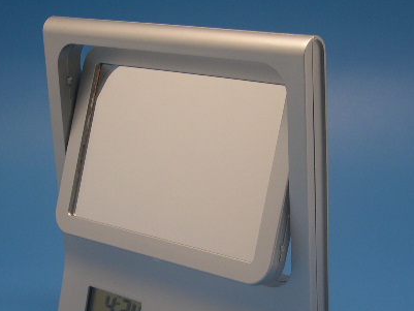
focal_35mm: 83
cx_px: 193
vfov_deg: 17.7
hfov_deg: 23.5
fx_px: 993
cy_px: 205
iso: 100
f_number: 3.2
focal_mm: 11.1
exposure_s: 1/53.3
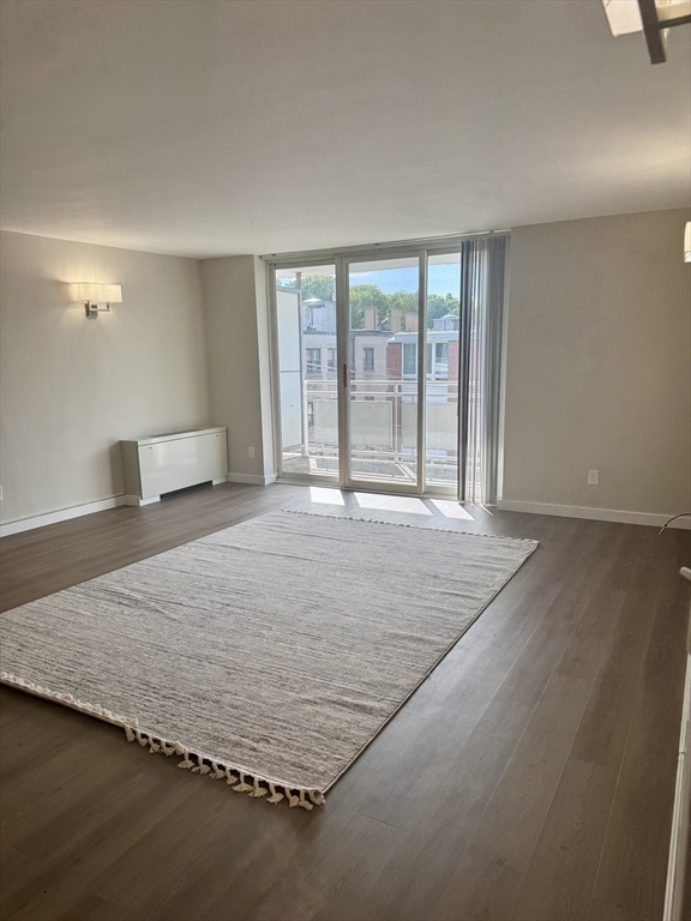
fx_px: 639
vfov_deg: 71.6
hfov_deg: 56.8
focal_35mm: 24
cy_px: 460
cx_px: 346
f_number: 1.78
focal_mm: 6.76
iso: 80
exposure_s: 1/495
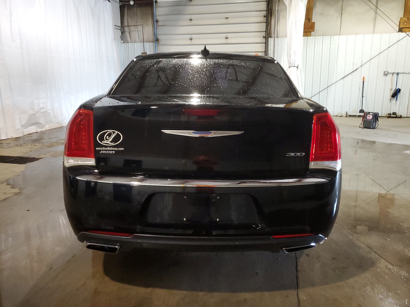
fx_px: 308
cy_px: 154
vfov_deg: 53.1
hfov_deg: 67.3
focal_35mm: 26
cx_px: 205
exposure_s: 1/40
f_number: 1.5
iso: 308
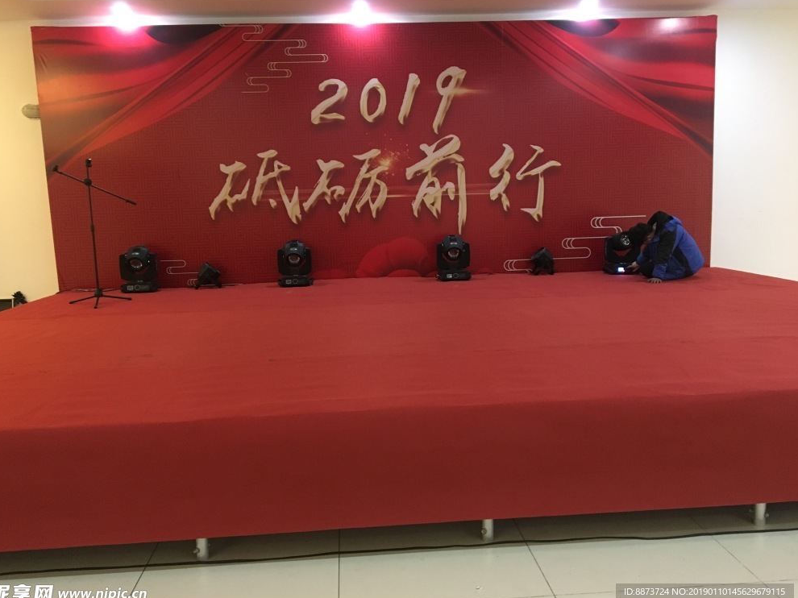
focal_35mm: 30
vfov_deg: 46.8
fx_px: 691
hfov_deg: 60.0
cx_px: 389
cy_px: 298
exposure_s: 1/17
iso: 400
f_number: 2.2
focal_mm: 4.15
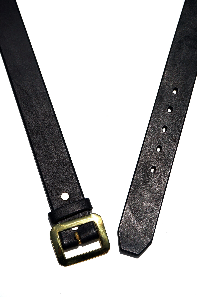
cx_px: 98
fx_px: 526
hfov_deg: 21.2
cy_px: 148
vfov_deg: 31.4
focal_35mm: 64
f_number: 9
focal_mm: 64
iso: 100
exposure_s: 1/1250
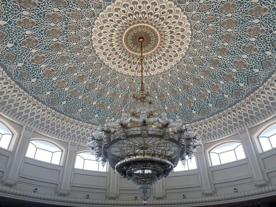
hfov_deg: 69.4
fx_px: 199
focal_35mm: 25
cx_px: 138
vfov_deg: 54.9
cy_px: 104
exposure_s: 1/121
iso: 50
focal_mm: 5.1
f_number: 1.6
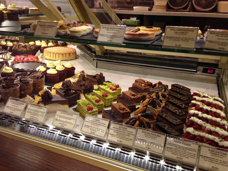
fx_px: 217
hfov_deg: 55.4
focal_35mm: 33
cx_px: 114
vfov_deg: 42.9
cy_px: 86
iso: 80
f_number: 2.4
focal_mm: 4.12
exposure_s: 1/20
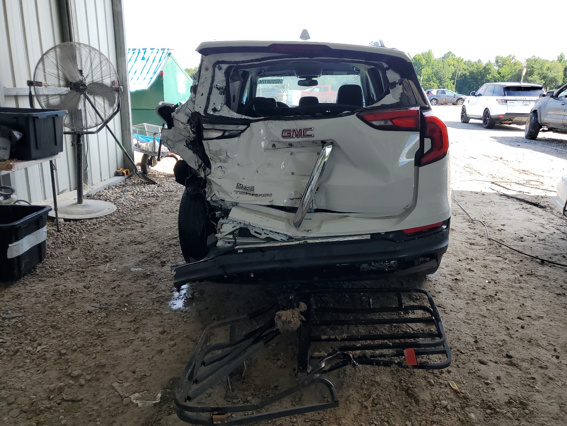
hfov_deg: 67.3
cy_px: 213
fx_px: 426
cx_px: 284
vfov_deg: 53.1
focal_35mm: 26
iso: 50
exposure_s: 1/556
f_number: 1.5
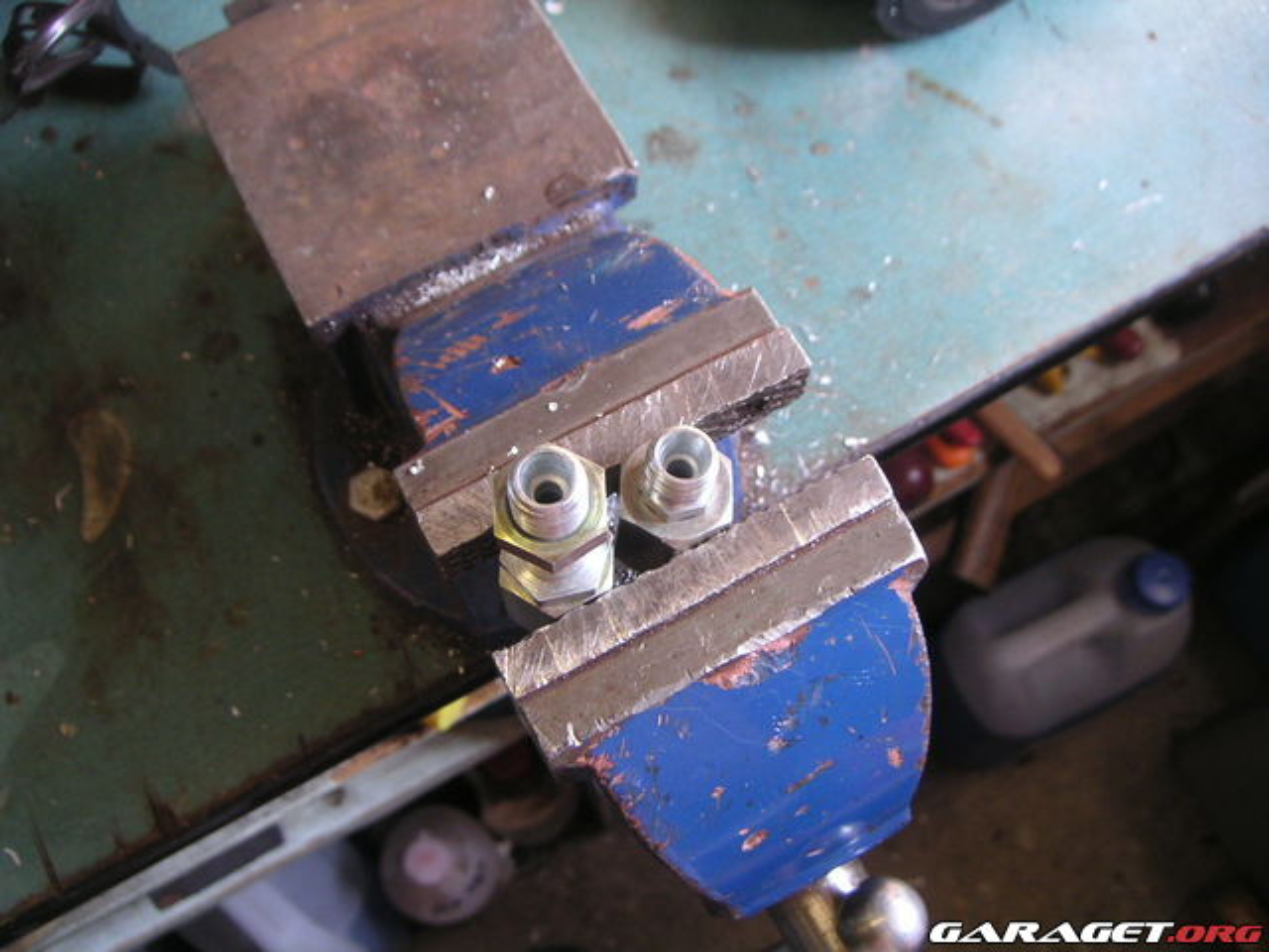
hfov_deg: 49.0
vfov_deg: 37.7
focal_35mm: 38
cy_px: 476
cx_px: 634
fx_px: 1393
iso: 100
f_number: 2.8
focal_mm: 6
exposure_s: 1/20
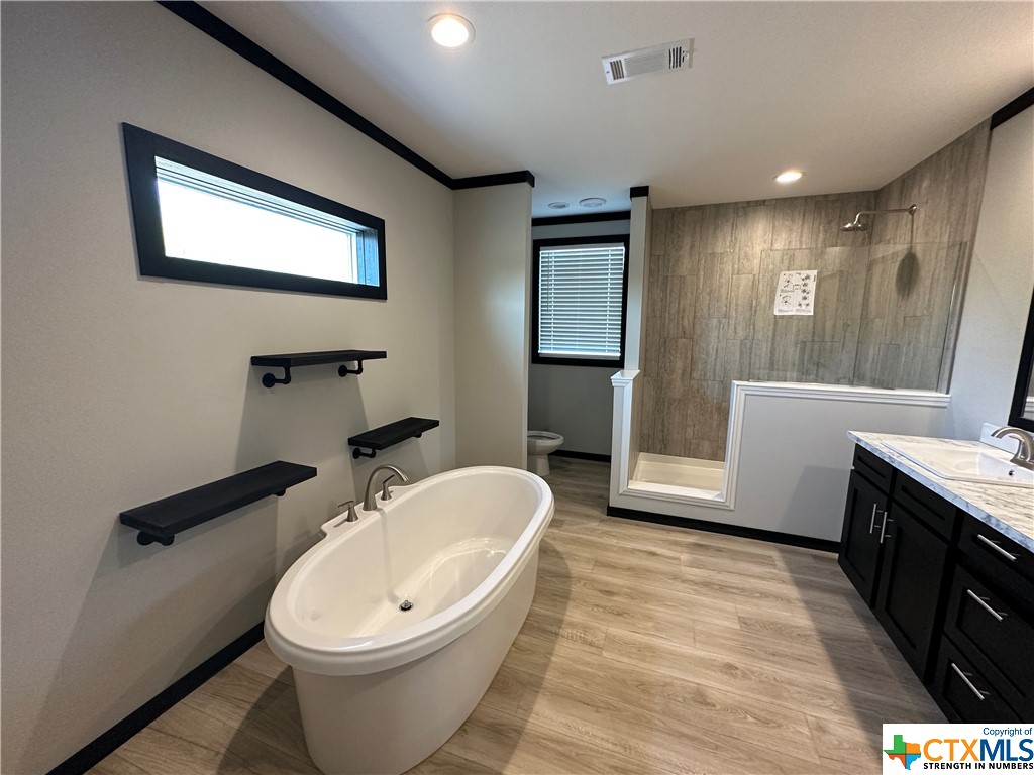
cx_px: 517
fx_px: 418
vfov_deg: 85.7
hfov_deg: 102.1
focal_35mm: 14
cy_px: 388
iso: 320
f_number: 2.2
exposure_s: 1/120
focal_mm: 2.22
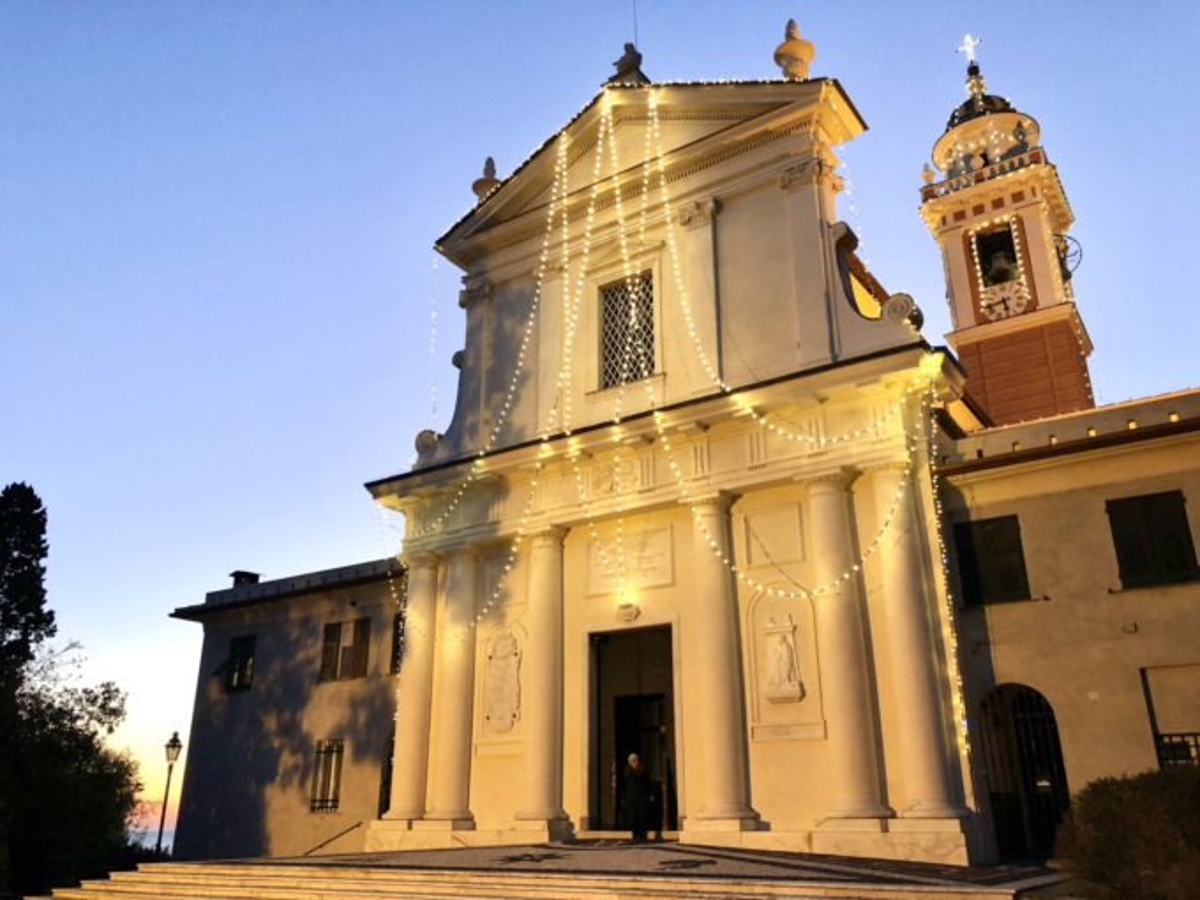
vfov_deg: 49.7
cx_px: 600
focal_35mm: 28
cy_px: 450
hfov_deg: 63.4
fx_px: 971
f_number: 1.8
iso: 40
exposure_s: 1/17
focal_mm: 4
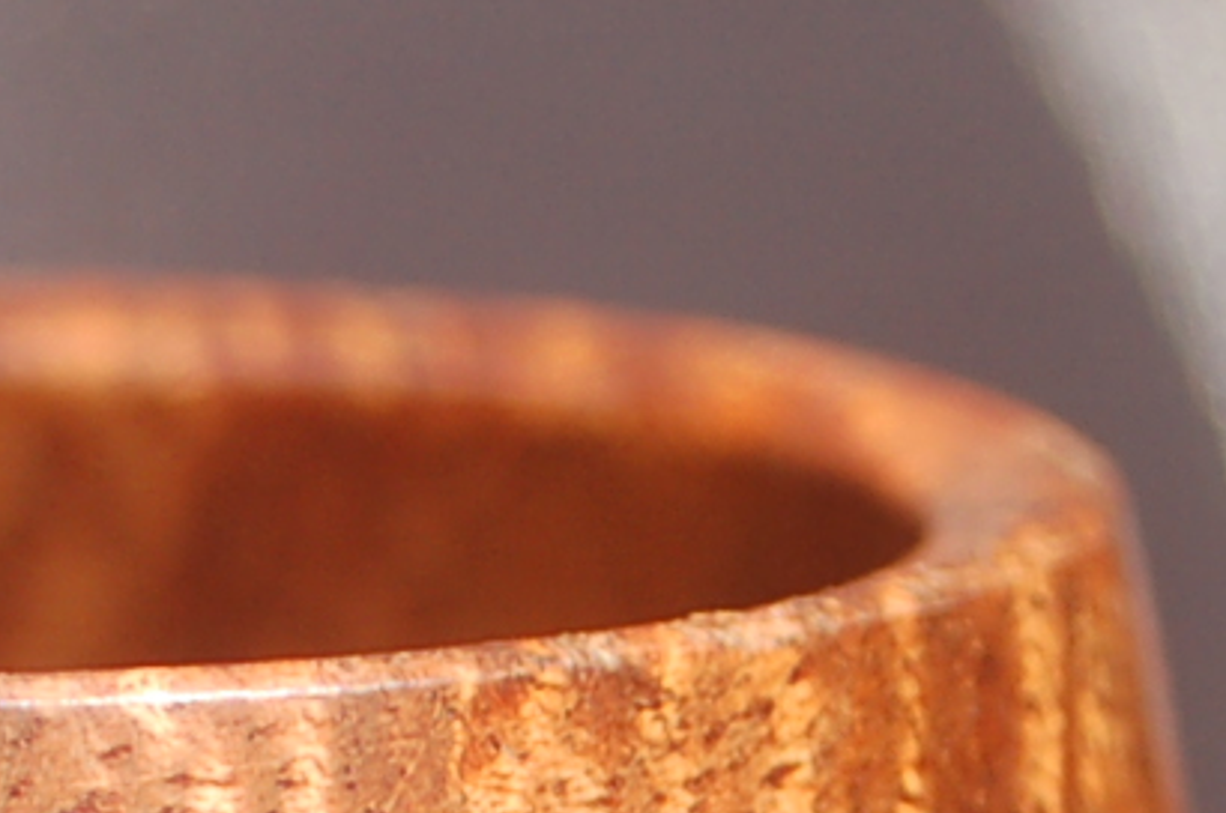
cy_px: 2015
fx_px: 22475
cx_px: -84
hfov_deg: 3.1
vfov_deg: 2.1
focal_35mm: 661
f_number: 8
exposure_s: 1/250
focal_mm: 80
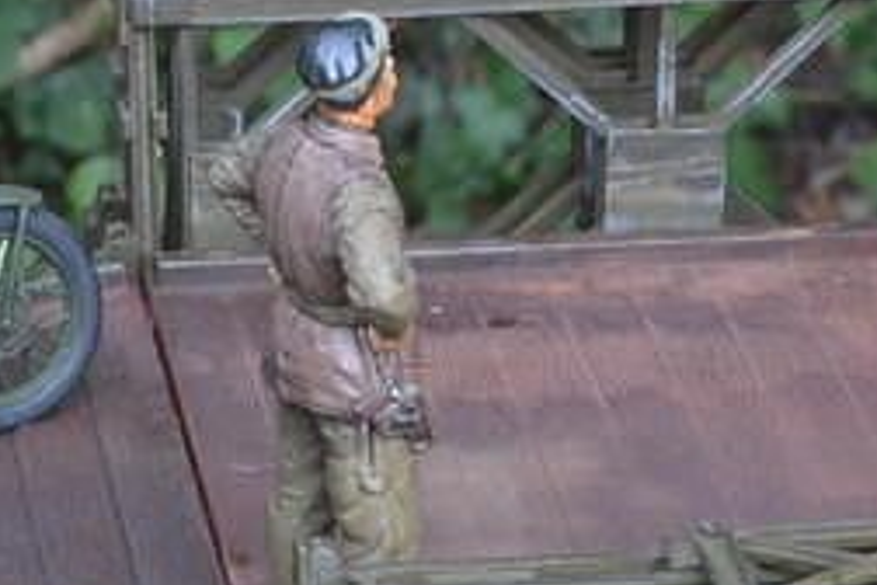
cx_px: 237
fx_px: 6967
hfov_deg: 7.2
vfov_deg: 4.8
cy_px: 575
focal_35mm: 286
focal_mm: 40
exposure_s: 1/3
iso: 400
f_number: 22
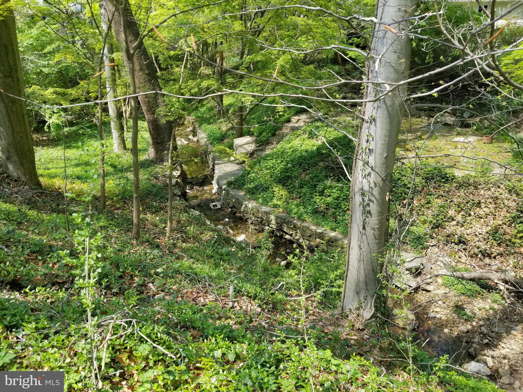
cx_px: 262
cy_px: 196
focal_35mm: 26
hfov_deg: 67.3
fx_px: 393
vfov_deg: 53.1
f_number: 1.7
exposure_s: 1/502
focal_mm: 4.25
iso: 50
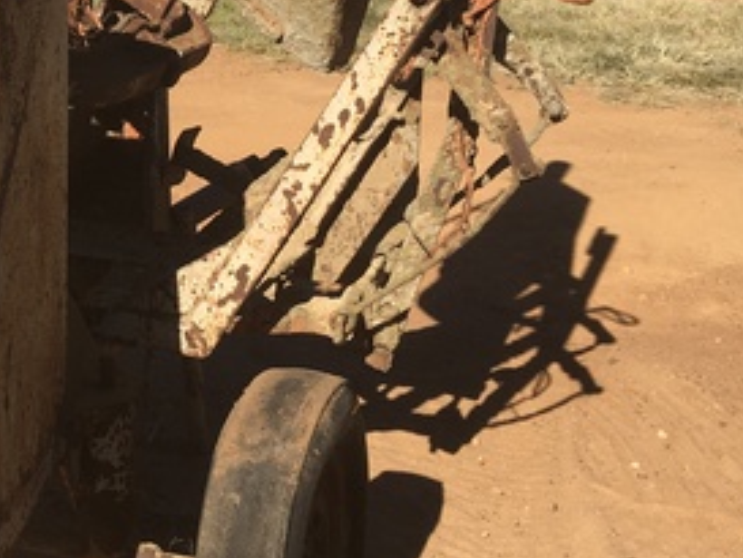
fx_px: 1503
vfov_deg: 20.7
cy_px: 99
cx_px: -35
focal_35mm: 70
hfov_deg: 26.0
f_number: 2.2
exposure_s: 1/1876
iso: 25
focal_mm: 4.15
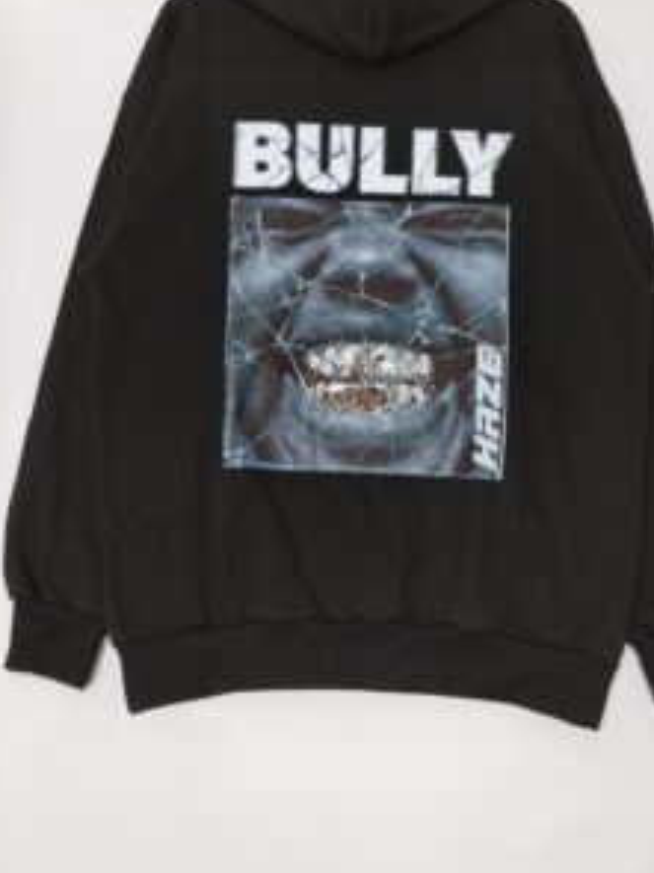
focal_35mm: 38
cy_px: 317
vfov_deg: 48.4
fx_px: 958
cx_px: 358
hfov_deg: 37.7
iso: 100
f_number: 1.8
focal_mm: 4.27
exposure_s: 1/15
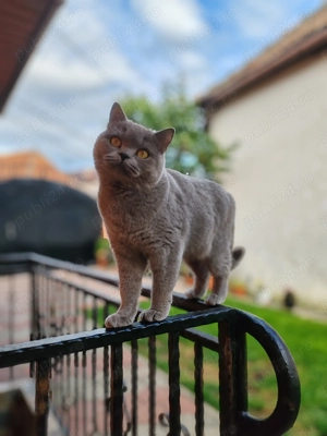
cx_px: 164
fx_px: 340
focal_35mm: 27
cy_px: 218
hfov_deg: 51.4
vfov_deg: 65.3
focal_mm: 6.12
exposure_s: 1/250
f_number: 2.4
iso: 50
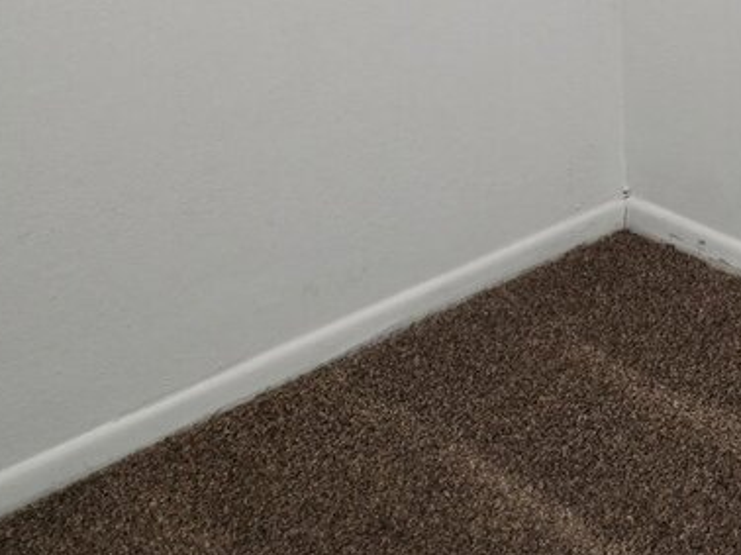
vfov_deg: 17.6
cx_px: 1402
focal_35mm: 66
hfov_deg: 19.7
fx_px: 1412
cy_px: -465
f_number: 8
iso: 400
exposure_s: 1/3
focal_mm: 16
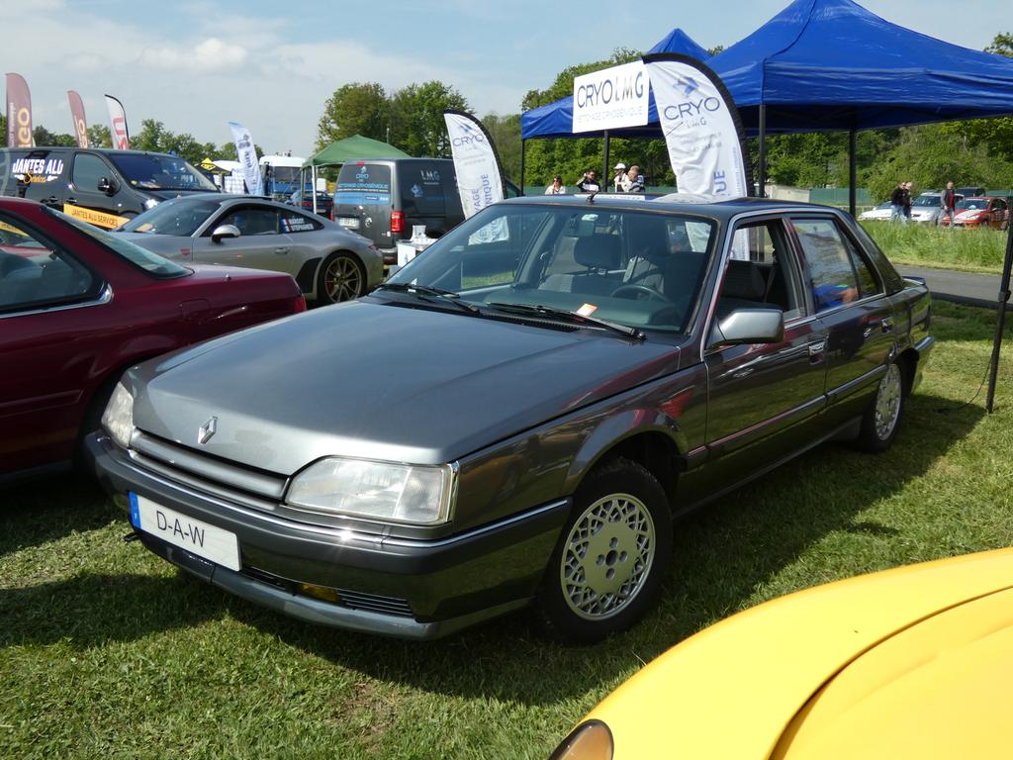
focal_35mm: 33
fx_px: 966
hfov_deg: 55.4
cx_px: 506
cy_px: 380
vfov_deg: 42.9
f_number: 3.4
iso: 80
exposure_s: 1/1000
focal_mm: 6
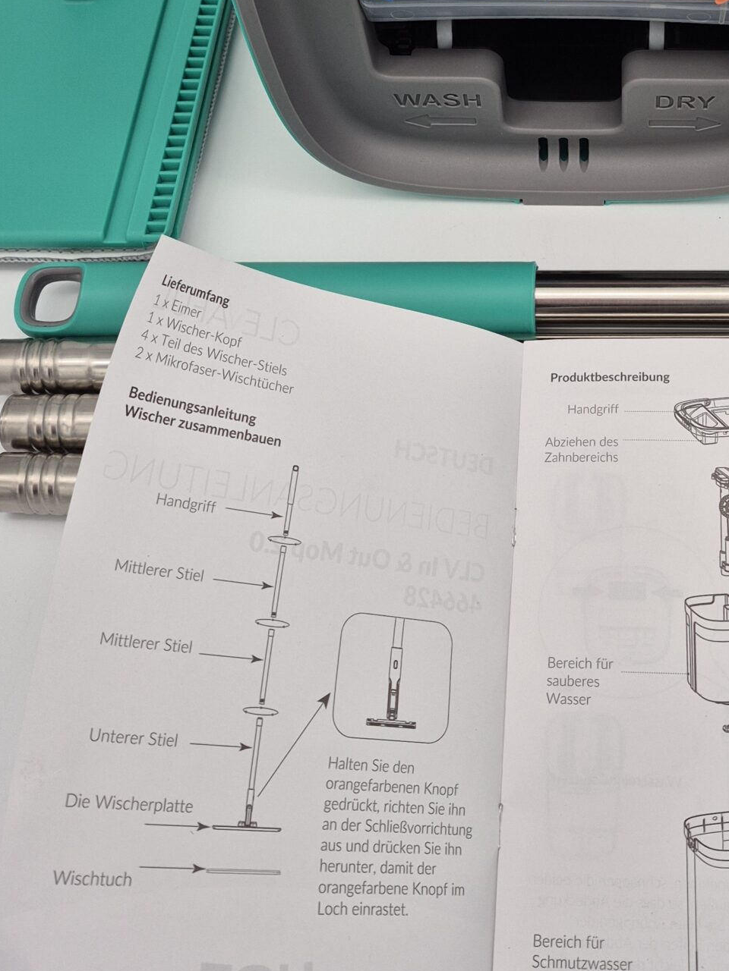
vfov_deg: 39.5
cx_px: 564
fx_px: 1292
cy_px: 186
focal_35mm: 46
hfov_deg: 30.9
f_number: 1.8
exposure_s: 1/180
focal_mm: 5.4
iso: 40
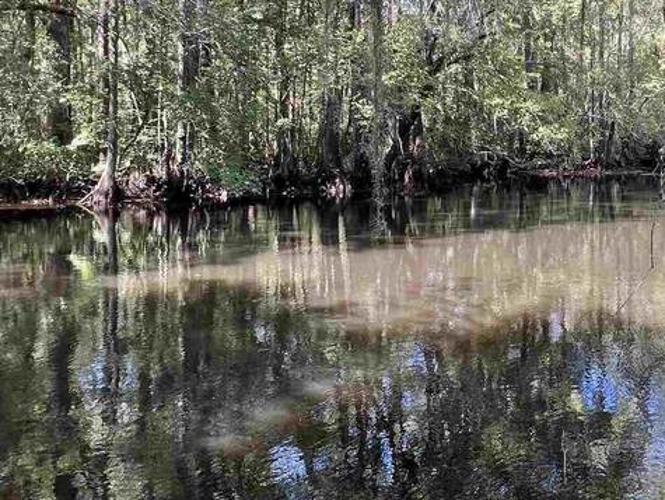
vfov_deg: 39.9
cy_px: 141
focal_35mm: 35
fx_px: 673
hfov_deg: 47.9
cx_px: 582
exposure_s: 1/99
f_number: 1.8
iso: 40
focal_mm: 1.57
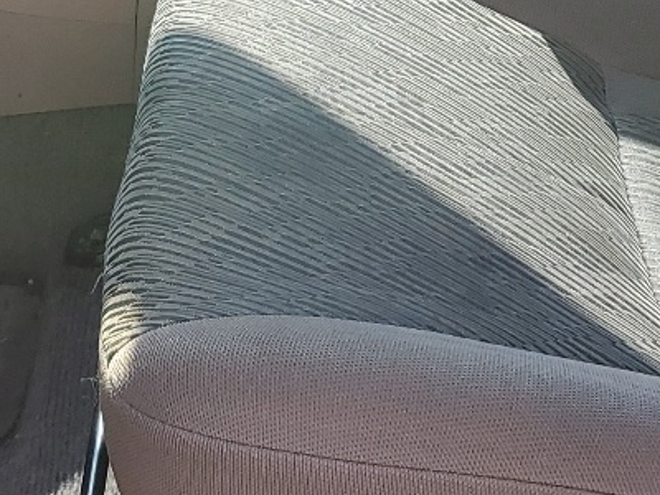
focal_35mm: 104
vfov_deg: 13.7
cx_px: 277
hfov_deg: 18.9
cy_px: -145
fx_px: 1983
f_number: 1.5
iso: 50
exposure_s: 1/667
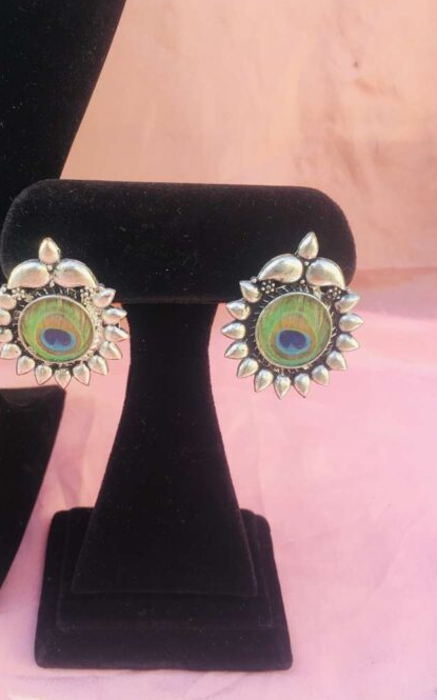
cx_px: 152
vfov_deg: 52.6
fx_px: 706
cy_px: 392
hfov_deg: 34.1
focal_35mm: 37
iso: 25
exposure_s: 1/60
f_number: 2.2
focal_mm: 4.15
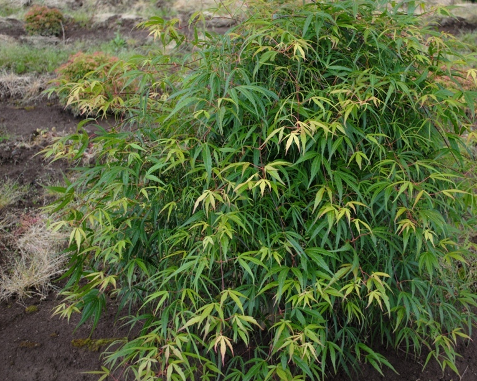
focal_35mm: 49
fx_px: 692
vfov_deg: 30.8
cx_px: 290
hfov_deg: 37.9
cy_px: 179
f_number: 4.2
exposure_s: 1/200
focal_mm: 26
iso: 200
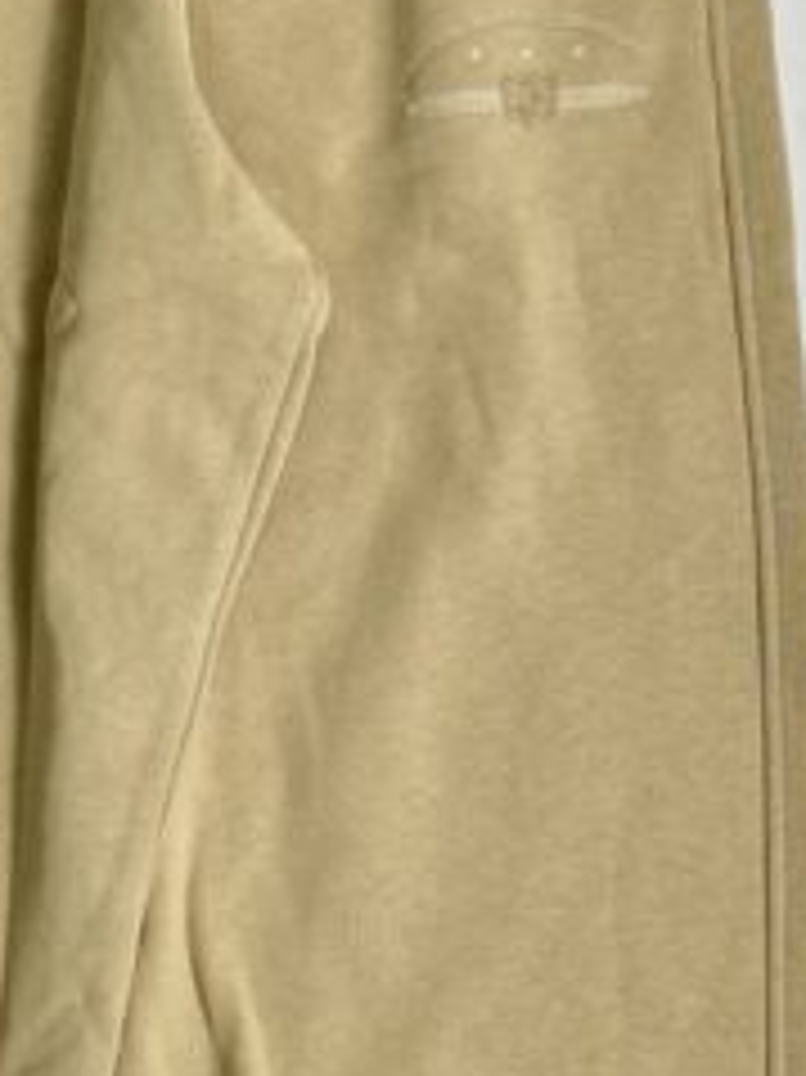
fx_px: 2703
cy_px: 585
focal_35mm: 87
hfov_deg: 16.8
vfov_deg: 22.5
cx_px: 131
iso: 64
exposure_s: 1/100
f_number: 1.6
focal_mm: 5.1
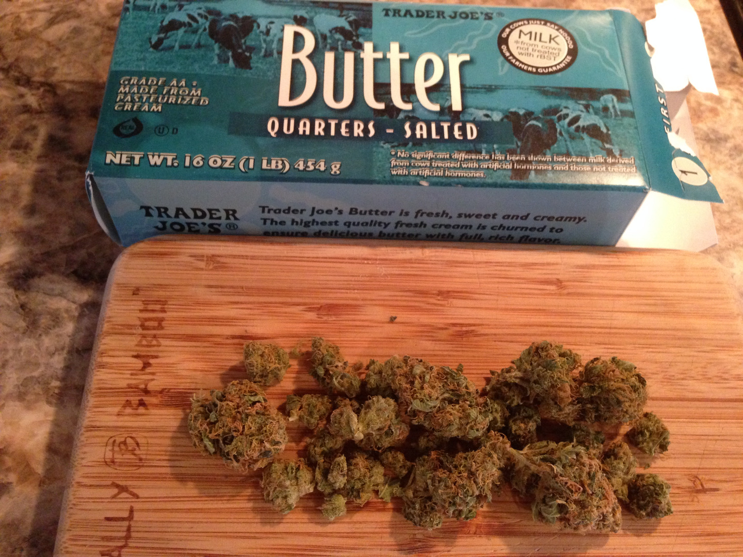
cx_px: 372
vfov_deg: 42.9
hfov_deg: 55.4
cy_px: 278
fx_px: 708
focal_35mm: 33
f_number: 2.4
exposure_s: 1/15
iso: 400
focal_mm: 4.12
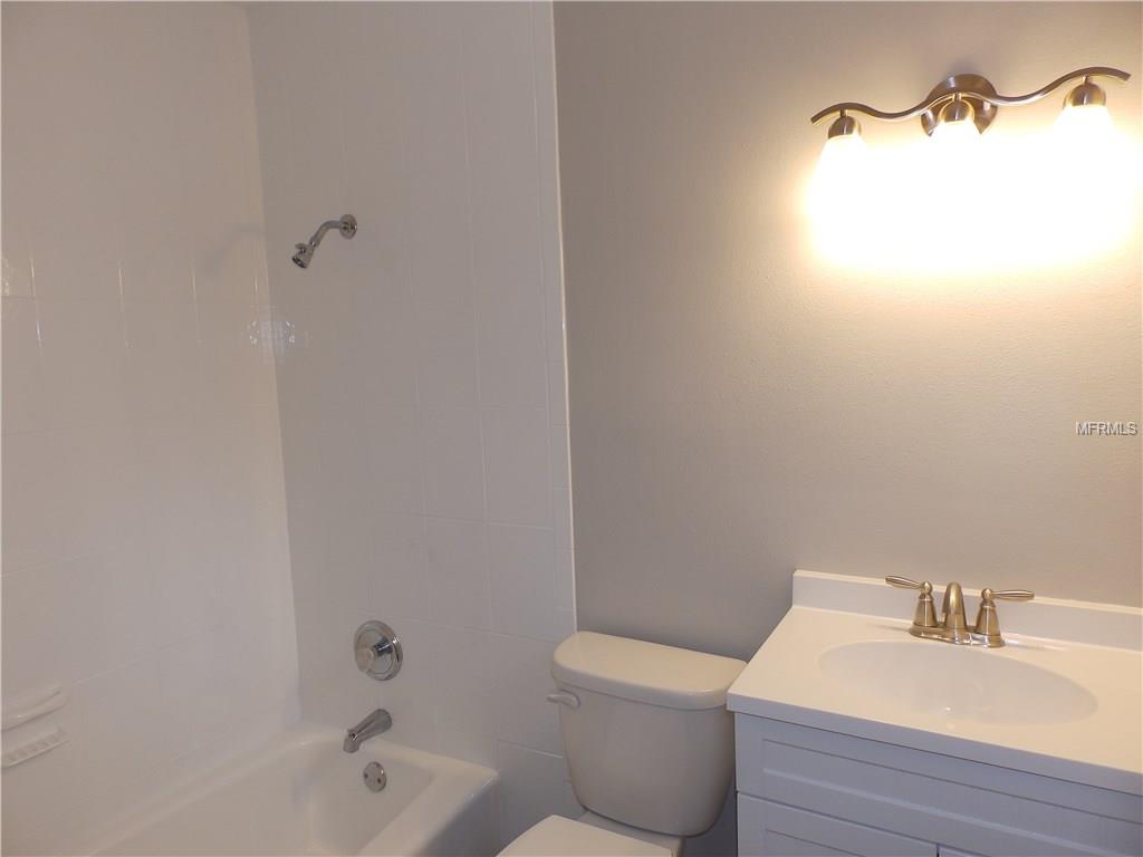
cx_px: 572
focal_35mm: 22
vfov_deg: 61.1
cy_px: 428
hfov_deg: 76.4
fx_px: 726
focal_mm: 4
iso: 80
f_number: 3.4
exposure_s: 1/30
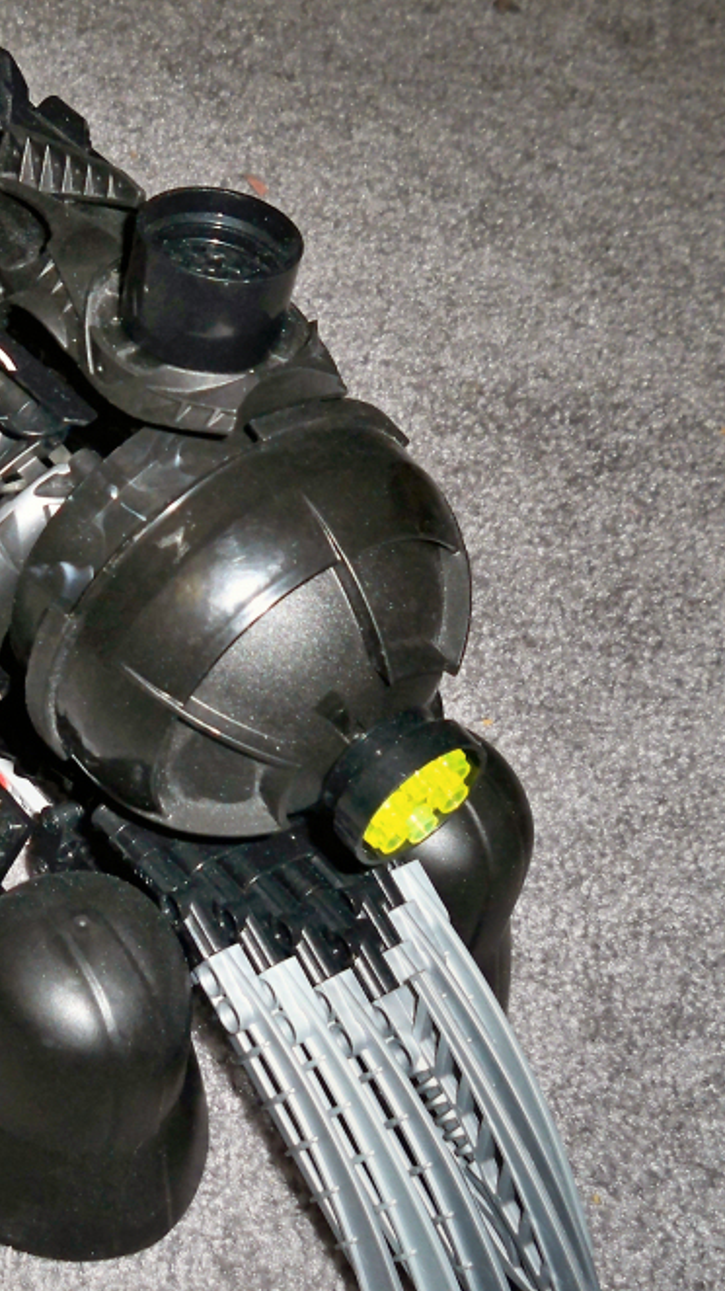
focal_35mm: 59
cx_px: 12
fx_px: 2018
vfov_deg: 35.4
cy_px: 558
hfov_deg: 19.8
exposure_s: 1/60
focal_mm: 6.3
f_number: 3.1
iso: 200
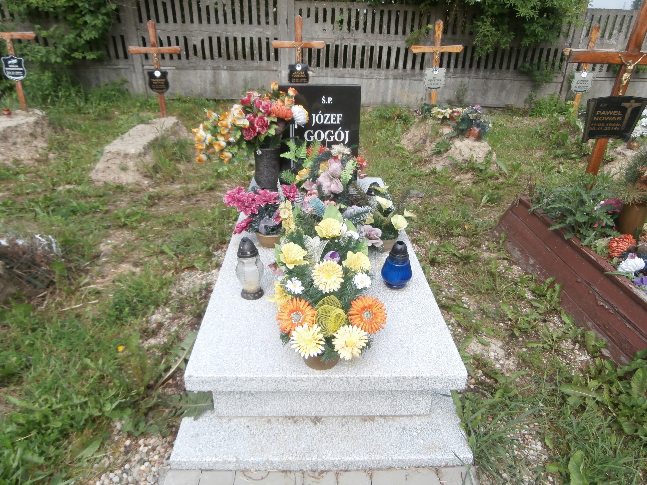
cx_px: 324
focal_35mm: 24
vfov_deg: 56.8
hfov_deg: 71.6
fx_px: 449
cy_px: 242
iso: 100
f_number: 3
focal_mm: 4.2
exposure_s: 1/640
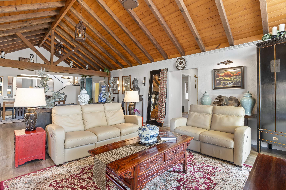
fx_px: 135
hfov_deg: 93.3
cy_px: 95
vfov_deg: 70.4
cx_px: 143
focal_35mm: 17
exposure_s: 2.5
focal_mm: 17
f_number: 8
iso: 100
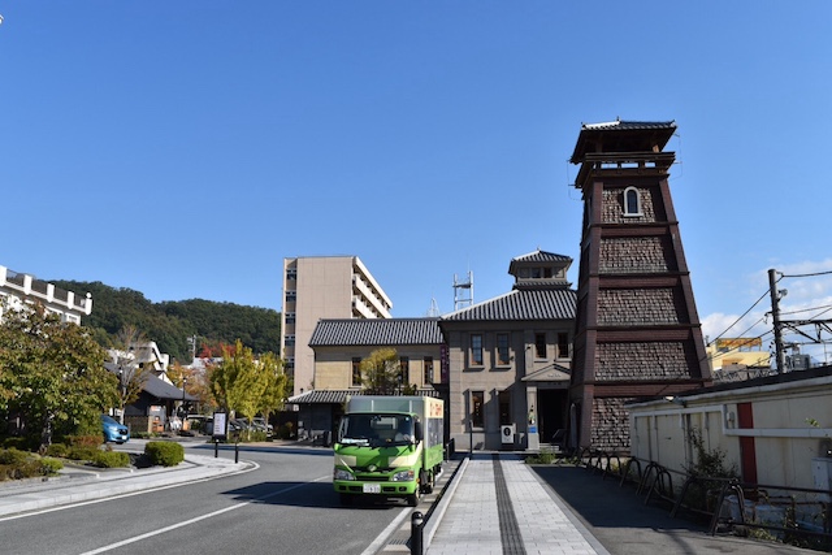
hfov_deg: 57.2
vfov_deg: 40.0
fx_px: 763
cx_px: 416
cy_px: 278
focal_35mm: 33
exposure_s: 1/400
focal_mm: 22
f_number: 10
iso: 200
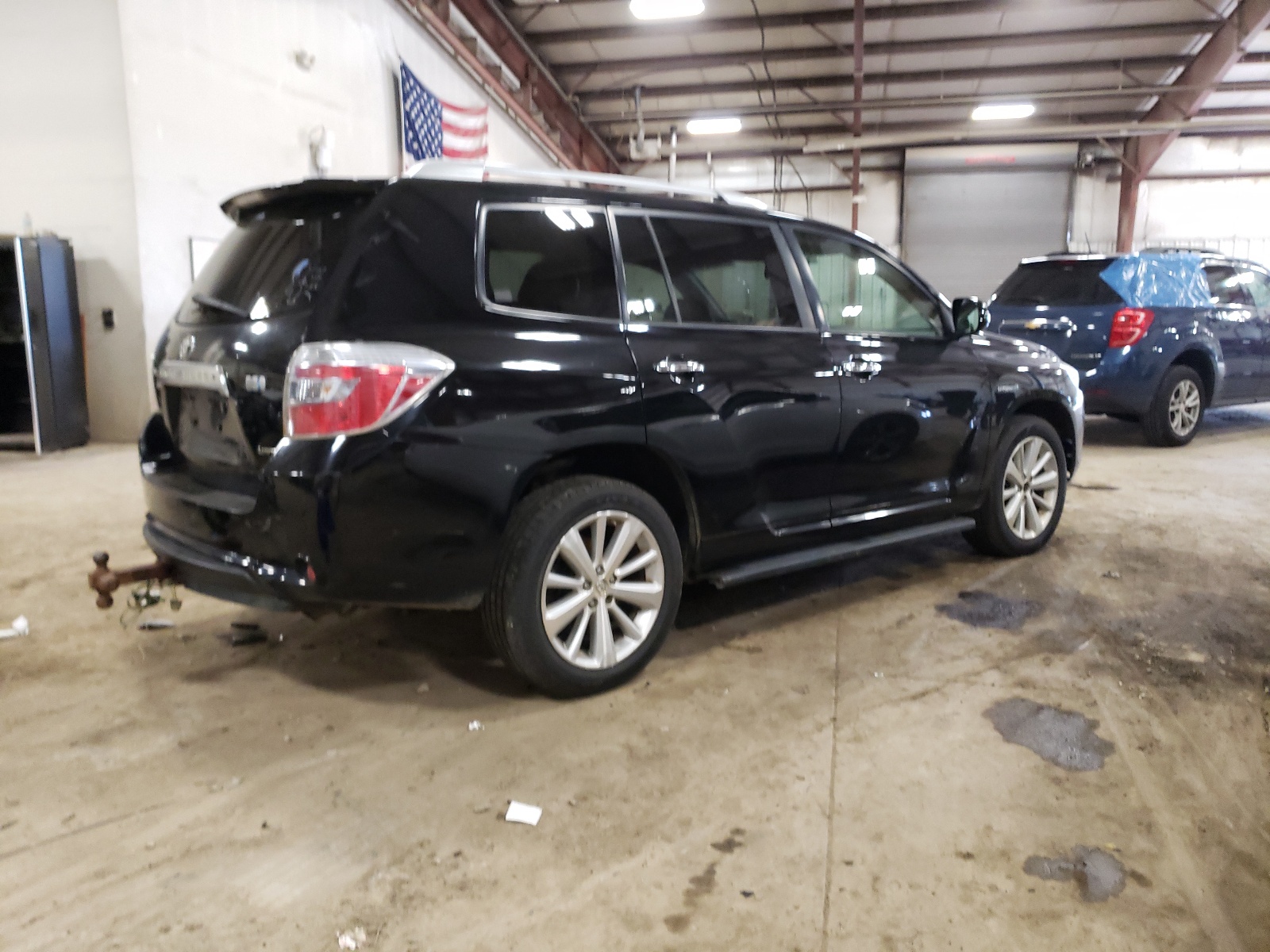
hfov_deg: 67.3
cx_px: 635
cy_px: 476
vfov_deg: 53.1
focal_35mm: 26
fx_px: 954
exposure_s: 1/40
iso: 308
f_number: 1.5
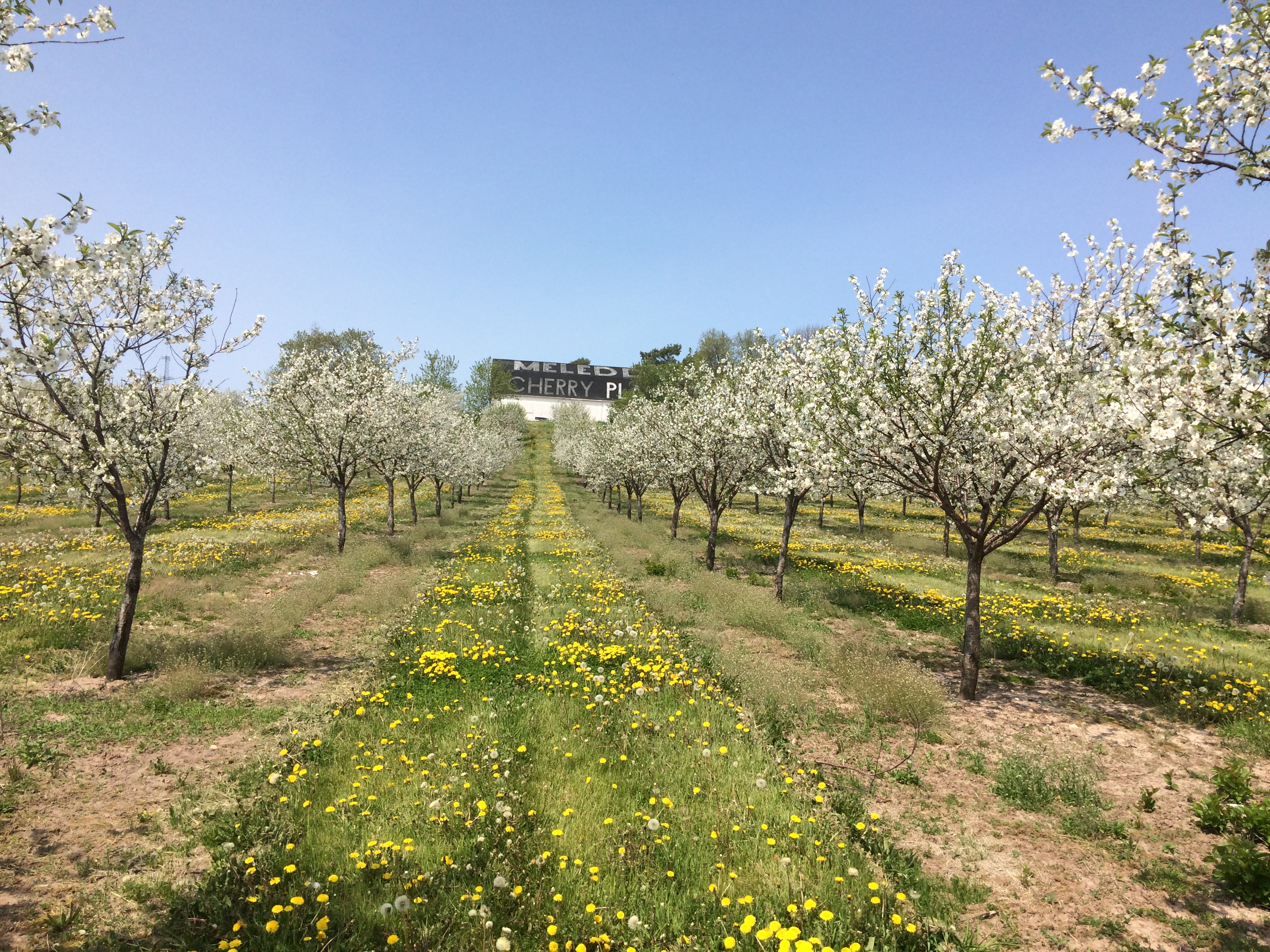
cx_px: 635
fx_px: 1064
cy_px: 476
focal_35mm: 29
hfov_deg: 61.7
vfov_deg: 48.2
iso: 32
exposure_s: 1/2415
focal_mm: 4.15
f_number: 2.2
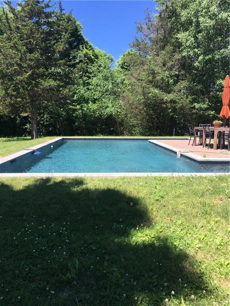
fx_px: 257
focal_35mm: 29
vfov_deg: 61.7
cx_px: 115
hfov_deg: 48.2
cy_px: 153
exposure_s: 1/615
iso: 25
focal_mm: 4.15
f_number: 2.2
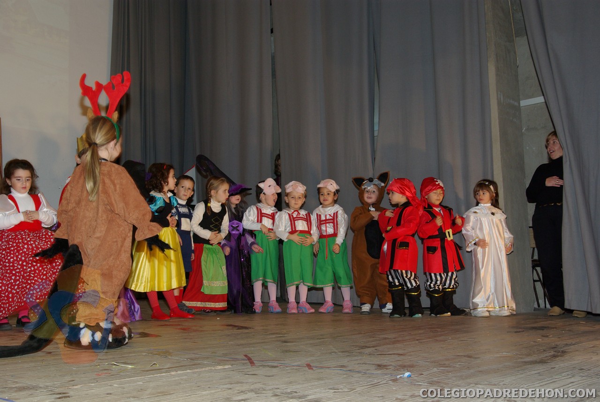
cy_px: 201
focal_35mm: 42
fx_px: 701
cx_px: 300
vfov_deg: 32.0
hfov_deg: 46.3
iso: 400
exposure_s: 1/45
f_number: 5.6
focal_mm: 28
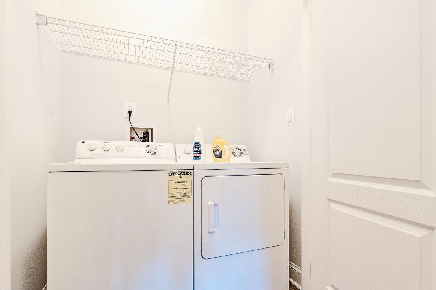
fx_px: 206
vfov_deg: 70.4
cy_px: 152
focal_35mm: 17
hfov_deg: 93.3
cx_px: 215
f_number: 8
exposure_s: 1/5
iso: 400
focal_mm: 16
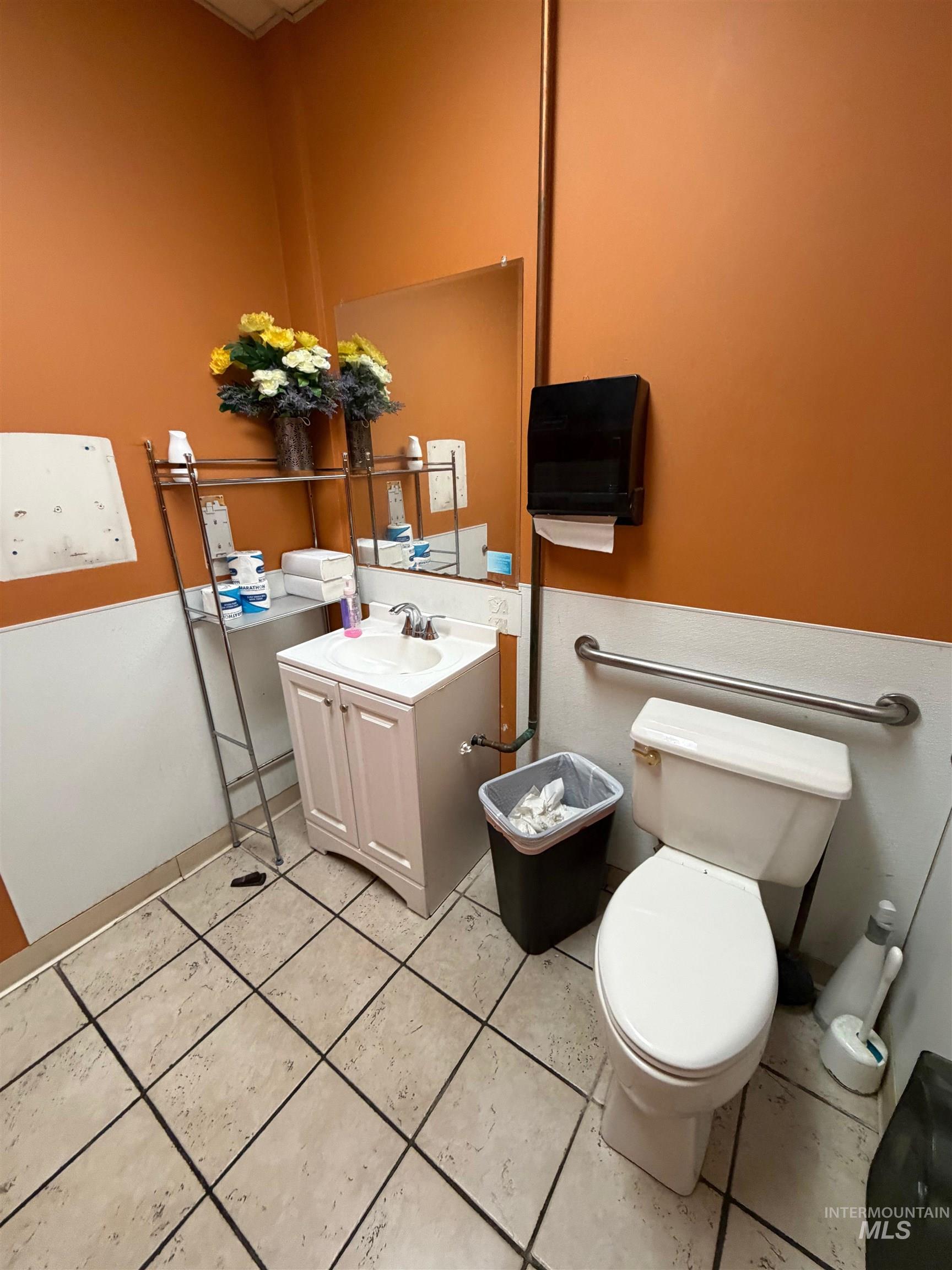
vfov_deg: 102.1
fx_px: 513
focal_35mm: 14
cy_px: 635
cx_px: 476
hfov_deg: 85.7
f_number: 2.2
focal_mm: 2.22
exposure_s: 1/60
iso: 400
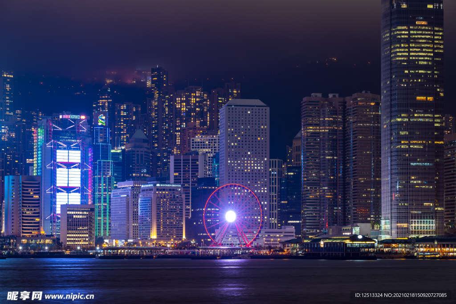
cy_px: 152
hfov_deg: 19.5
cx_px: 228
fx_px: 1330
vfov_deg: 13.0
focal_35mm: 105
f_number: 8
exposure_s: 5
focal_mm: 105
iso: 100
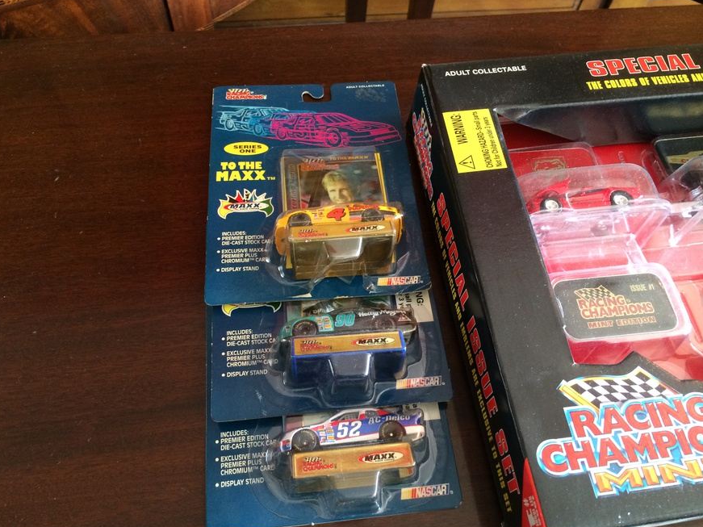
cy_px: 264
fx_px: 629
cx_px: 345
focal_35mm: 31
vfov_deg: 45.4
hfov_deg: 58.4
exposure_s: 1/30
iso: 200
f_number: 2.2
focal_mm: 4.12
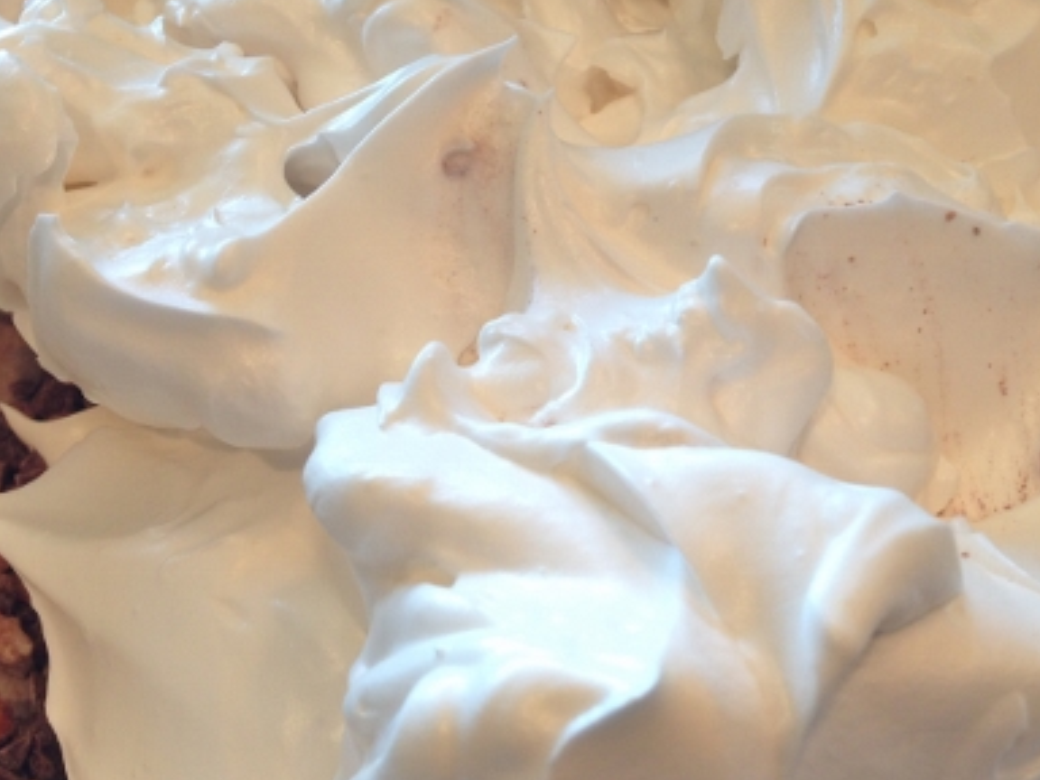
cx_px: 636
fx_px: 1652
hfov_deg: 34.8
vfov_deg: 26.6
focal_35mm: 55
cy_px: 395
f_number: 2.4
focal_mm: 4.12
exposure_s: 1/40
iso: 64
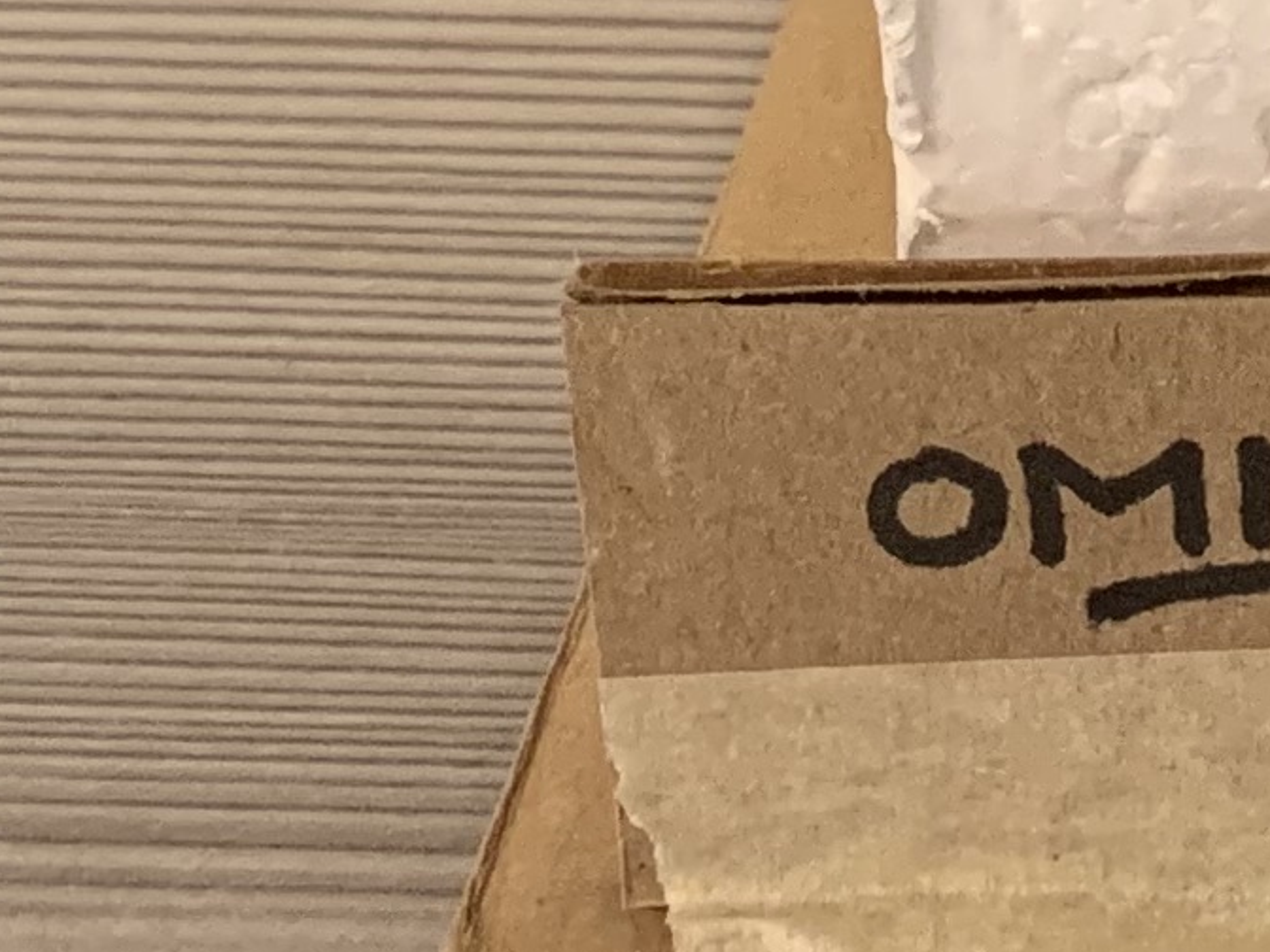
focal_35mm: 156
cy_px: -1439
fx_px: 5723
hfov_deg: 11.6
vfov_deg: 8.6
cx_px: 2366
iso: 160
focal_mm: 4.25
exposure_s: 1/60
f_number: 1.8
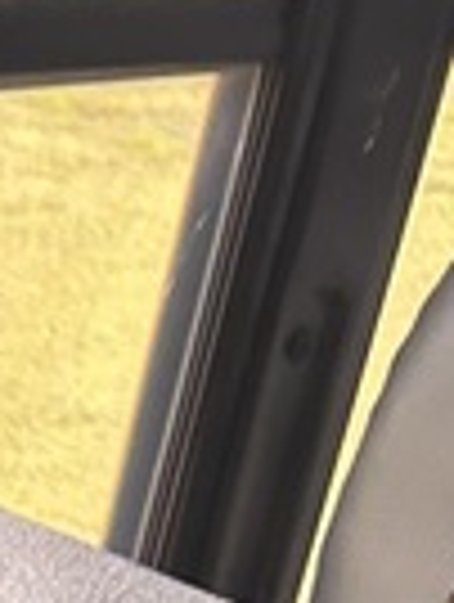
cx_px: -895
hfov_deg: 6.8
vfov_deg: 7.7
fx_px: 3451
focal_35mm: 198
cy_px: 2214
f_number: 1.5
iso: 64
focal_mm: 5.7
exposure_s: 1/121
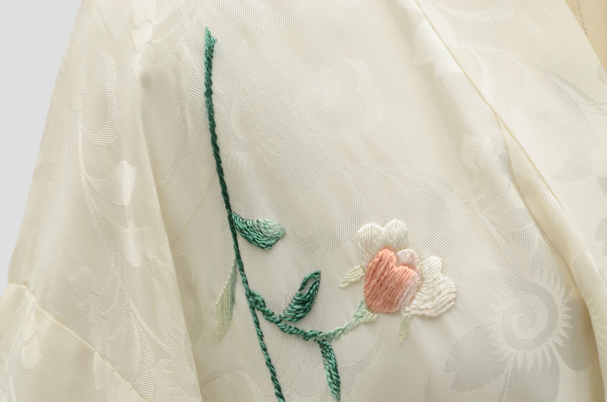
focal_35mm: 158
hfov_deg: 13.1
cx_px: 304
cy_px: 201
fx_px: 2650
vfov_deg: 8.7
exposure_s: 1/80
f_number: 13
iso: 400
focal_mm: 105
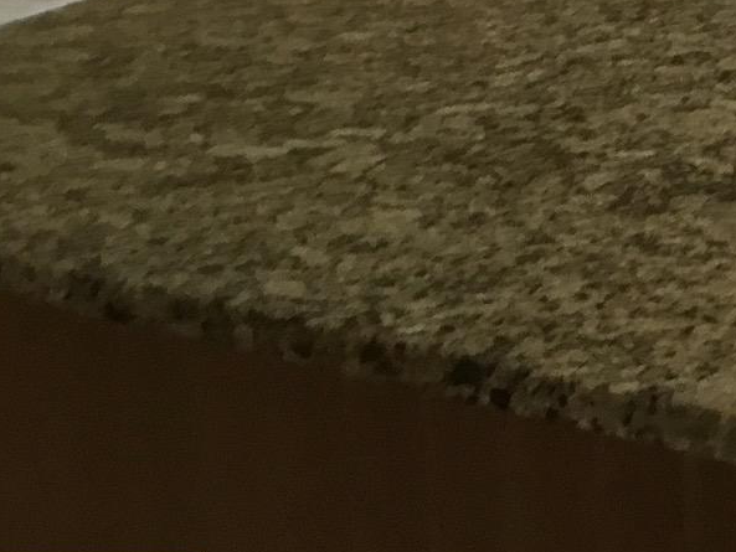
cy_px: -293
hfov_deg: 16.5
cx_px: 1160
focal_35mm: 107
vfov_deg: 13.0
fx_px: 2275
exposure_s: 1/30
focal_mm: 3.3
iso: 50
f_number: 2.4
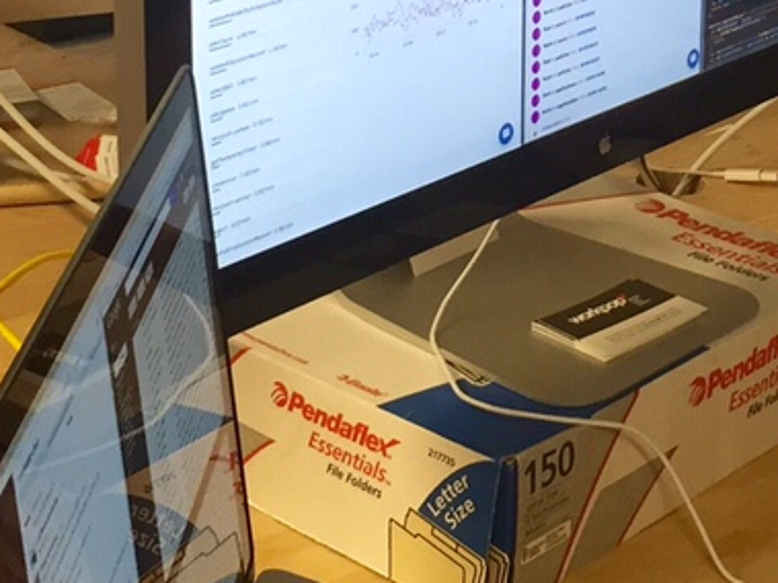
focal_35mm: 98
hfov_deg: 19.7
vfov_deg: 14.6
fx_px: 2202
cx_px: 675
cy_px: -131
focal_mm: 4.15
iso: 80
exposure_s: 1/30
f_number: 2.2
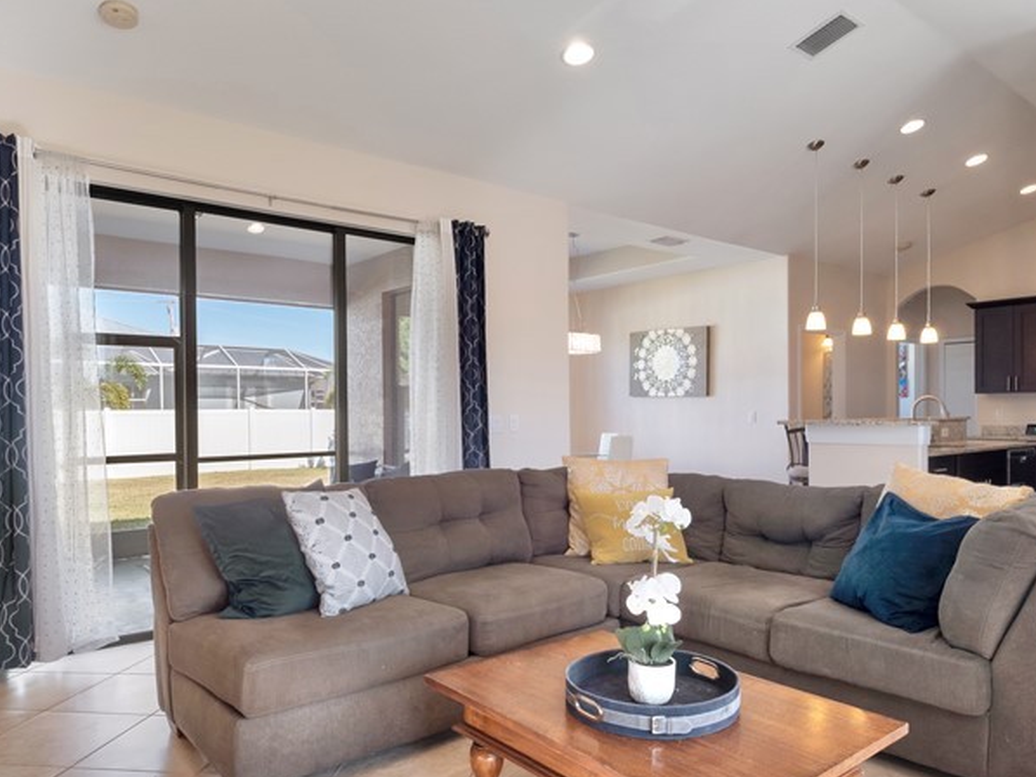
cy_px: 428
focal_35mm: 24
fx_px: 718
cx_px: 562
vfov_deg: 56.7
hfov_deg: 71.4
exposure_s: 1/13
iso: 200
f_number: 7.1
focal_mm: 7
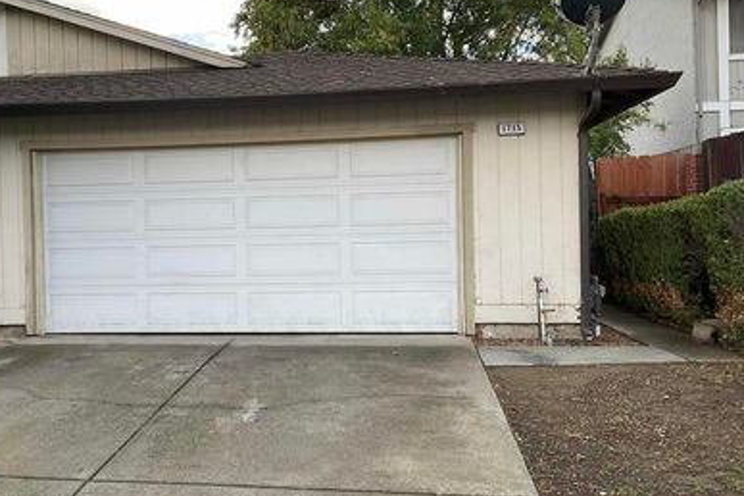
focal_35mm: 39
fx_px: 806
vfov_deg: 34.2
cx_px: 271
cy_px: 239
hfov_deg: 49.0
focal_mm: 3
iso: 16
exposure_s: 1/302
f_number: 1.8
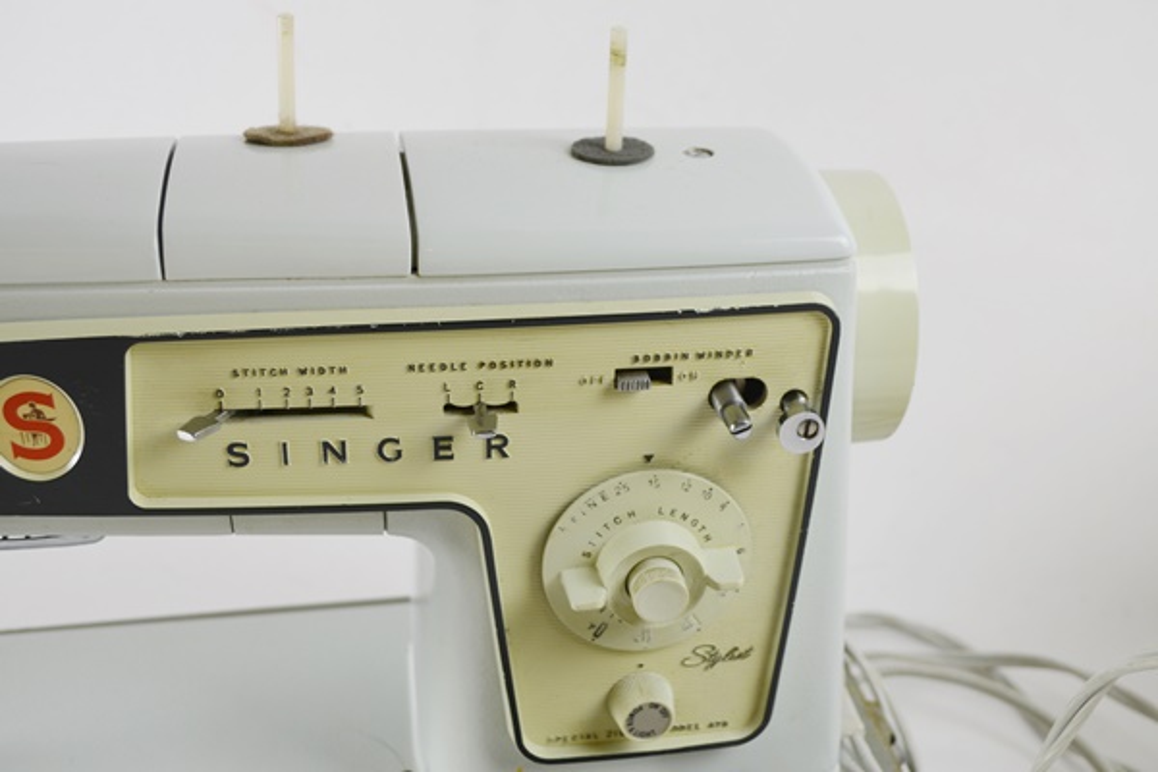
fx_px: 1447
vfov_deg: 29.9
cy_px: 386
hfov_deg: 43.6
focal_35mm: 45
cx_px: 579
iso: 280
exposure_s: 1/125
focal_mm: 30
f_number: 5.6
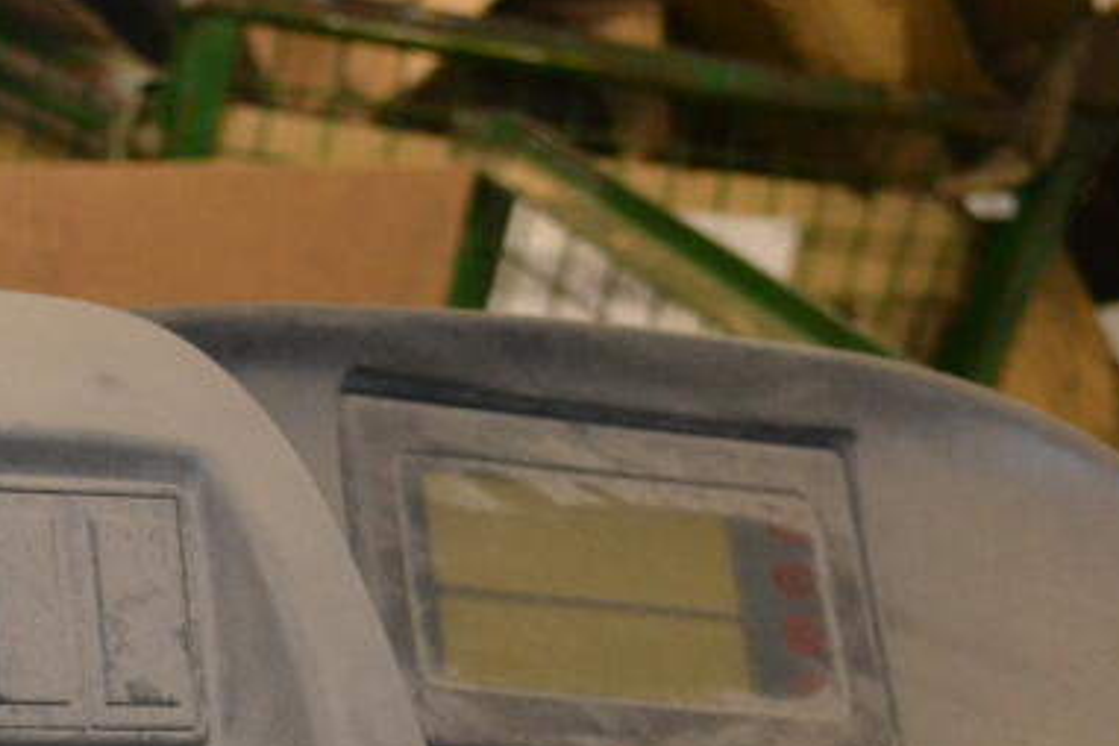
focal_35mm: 104
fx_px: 3232
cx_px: 106
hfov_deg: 19.3
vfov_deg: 12.6
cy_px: 1069
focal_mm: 22
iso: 1250
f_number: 4
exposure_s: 1/60
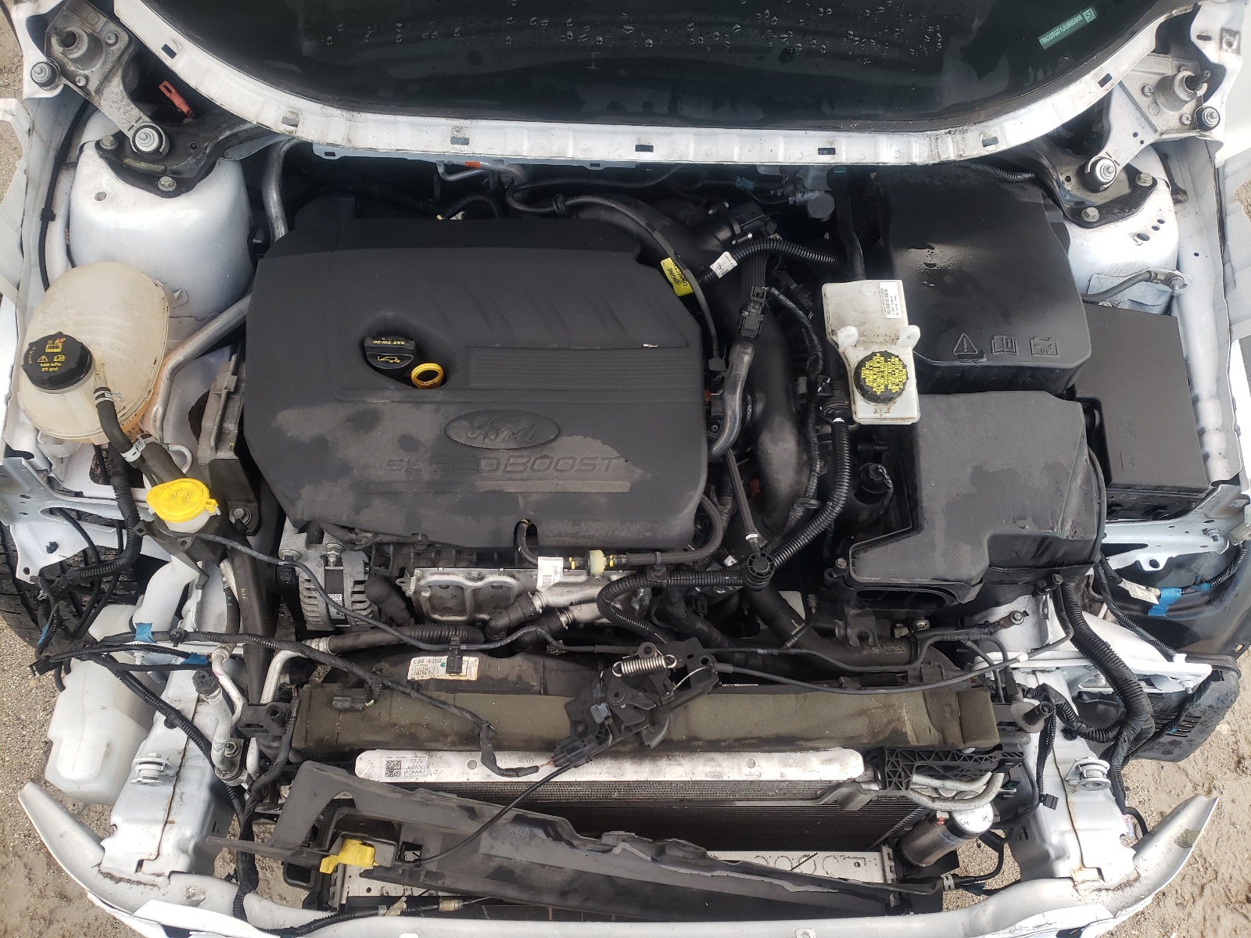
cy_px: 469
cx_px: 626
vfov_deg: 53.1
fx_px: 940
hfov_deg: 67.3
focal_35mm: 26
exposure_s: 1/120
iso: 68
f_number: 1.5
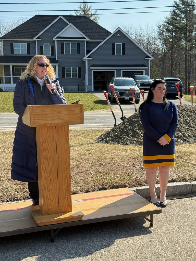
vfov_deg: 39.7
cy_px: 130
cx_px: 98
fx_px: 362
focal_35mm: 48
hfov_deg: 30.3
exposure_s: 1/3226
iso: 100
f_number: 1.78
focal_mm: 6.76
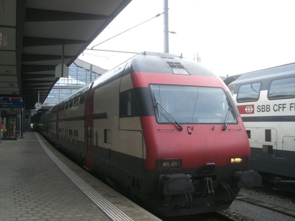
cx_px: 148
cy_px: 110
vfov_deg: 37.7
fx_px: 324
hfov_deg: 49.0
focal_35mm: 38
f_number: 2.7
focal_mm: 6.2
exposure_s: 1/160
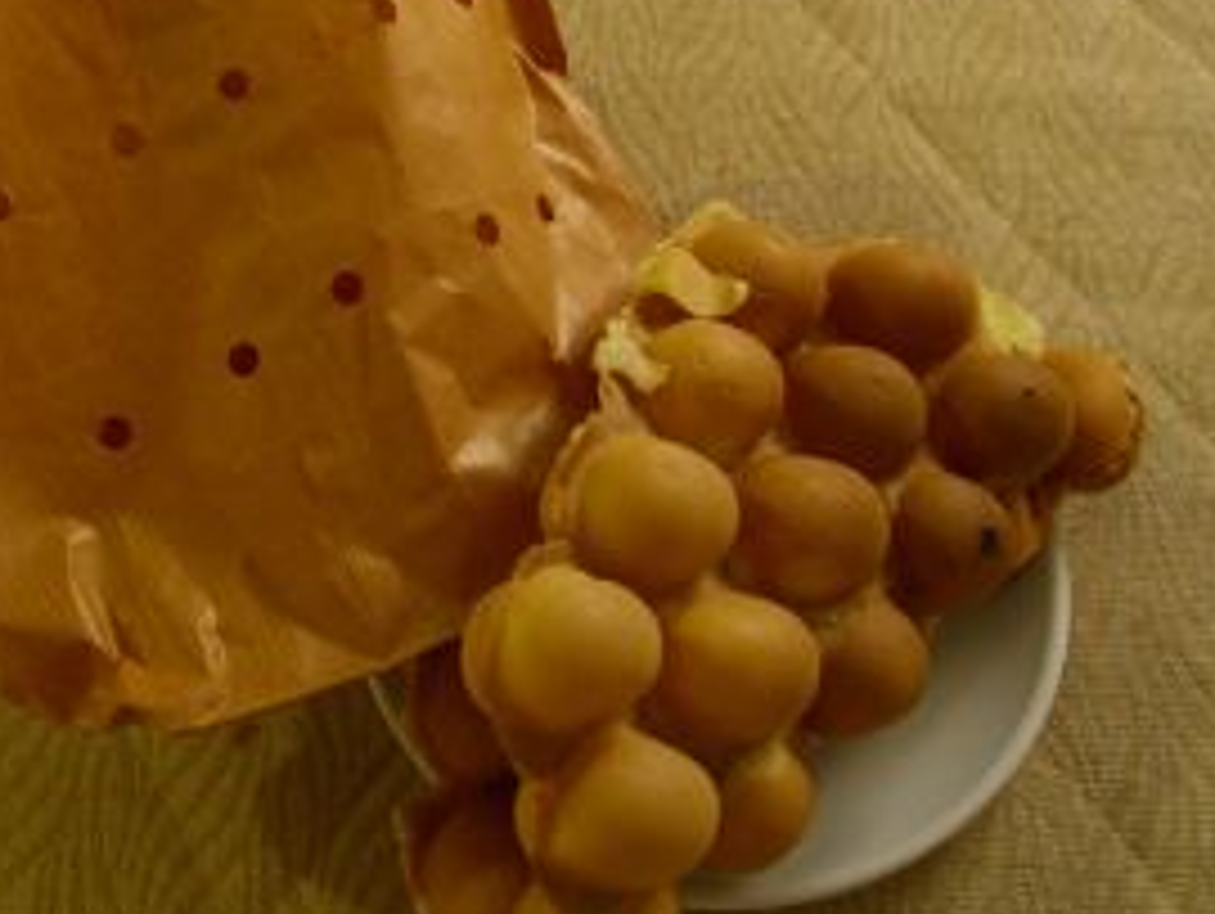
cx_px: 477
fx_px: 1897
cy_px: 365
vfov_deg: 27.0
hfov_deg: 35.4
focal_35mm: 54
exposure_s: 1/8
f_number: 2.8
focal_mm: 7.9
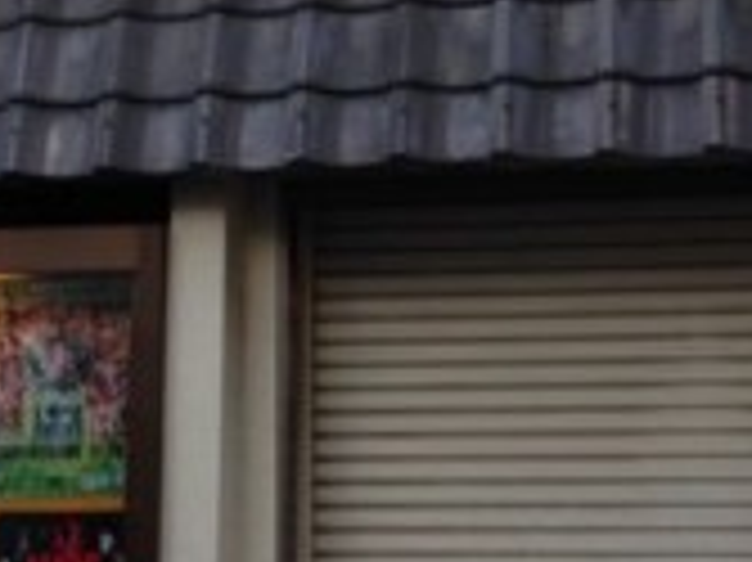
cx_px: 518
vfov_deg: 16.5
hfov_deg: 21.9
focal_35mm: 89
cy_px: 144
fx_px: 1932
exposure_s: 1/24
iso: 50
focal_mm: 4.12
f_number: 2.4
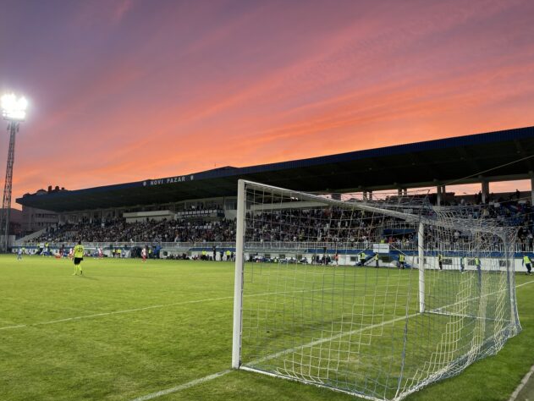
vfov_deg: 49.8
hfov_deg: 63.4
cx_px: 260
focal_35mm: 28
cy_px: 201
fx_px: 432
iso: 32
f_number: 1.6
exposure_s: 1/100
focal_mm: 4.2
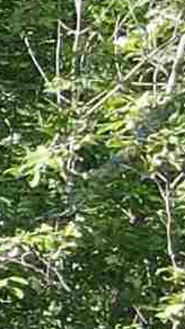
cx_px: -1422
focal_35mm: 275
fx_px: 2401
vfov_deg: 7.8
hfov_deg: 3.2
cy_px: 235
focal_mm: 4.5
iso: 110
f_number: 2.8
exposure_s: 1/100
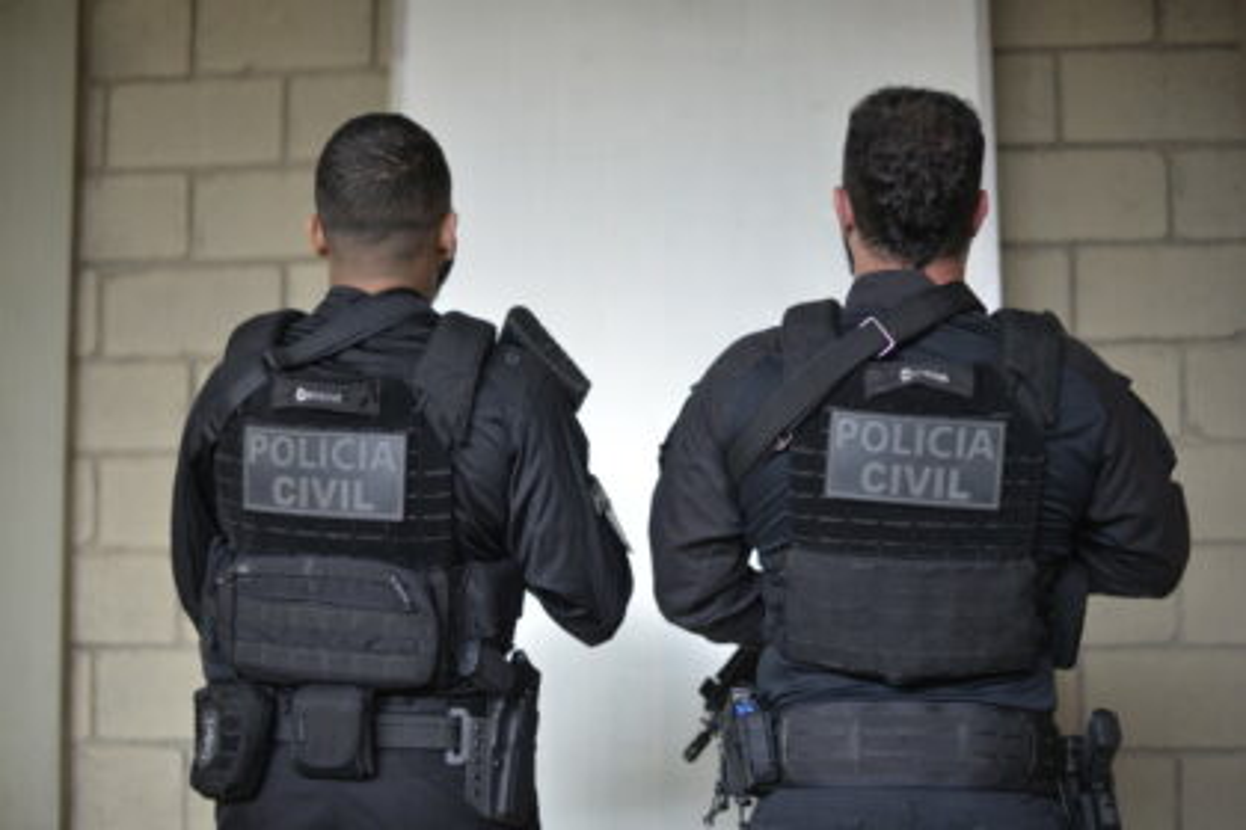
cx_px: 623
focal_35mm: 50
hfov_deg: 39.6
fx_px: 1730
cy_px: 415
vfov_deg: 27.0
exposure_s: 1/320
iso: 250
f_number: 1.4
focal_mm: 50
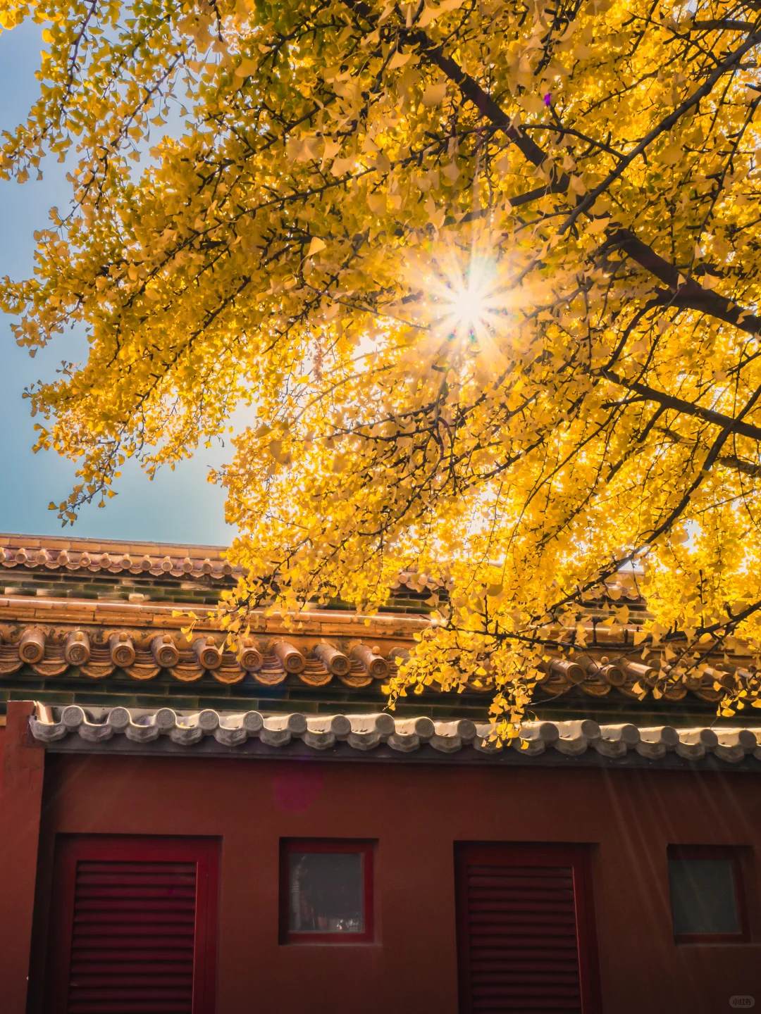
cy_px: 507
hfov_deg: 37.7
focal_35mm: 38
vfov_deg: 49.0
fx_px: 1114
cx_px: 380
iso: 320
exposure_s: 1/60
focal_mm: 19
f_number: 16
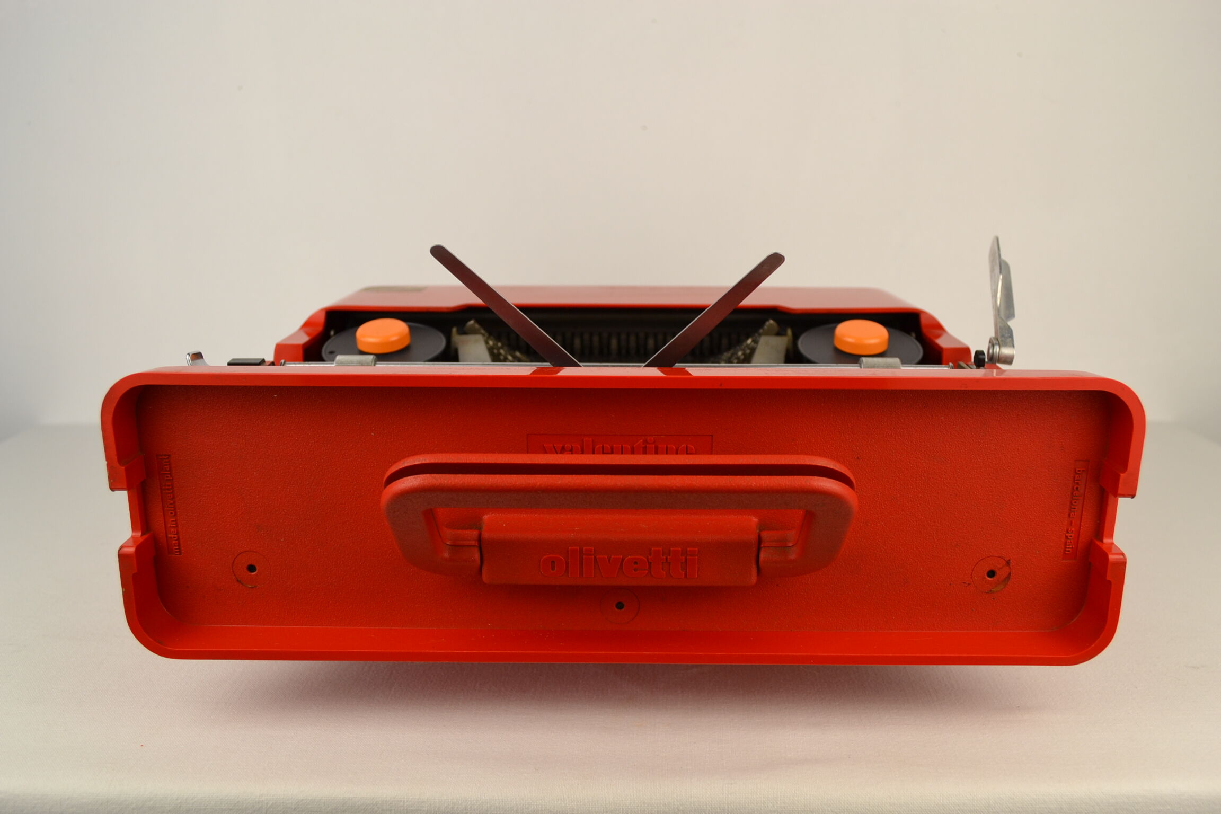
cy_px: 407
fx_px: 1119
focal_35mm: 33
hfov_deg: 57.2
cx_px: 610
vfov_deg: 40.0
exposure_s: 1/125
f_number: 5.6
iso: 250
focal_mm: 22
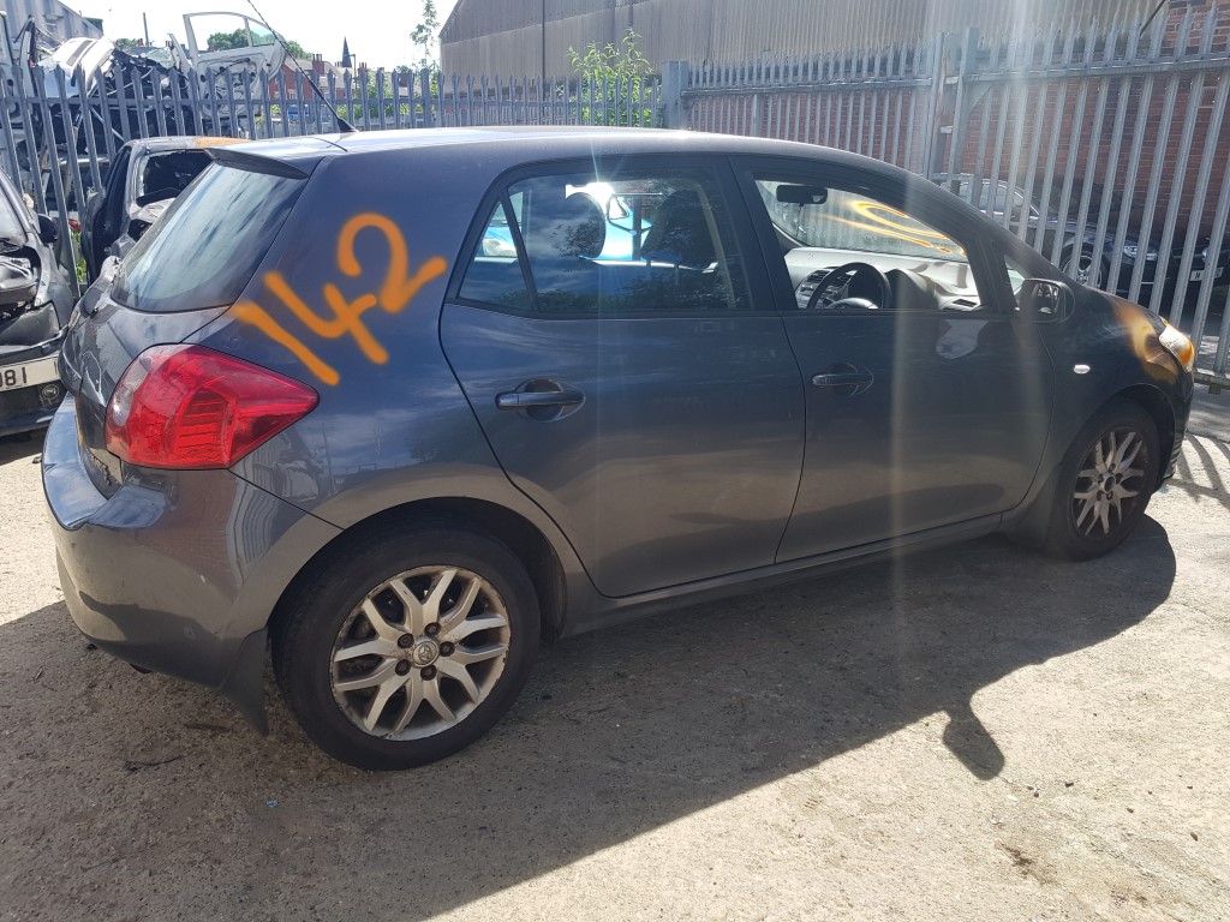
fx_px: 924
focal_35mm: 26
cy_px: 461
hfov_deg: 67.3
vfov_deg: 53.1
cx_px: 615
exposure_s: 1/964
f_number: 1.7
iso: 40
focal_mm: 4.2
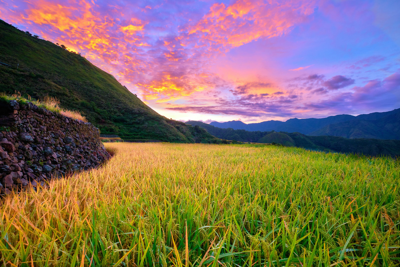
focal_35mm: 15
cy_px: 134
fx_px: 167
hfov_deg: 100.4
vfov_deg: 77.3
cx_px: 200
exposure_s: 1/60
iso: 200
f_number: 4.5
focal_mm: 10
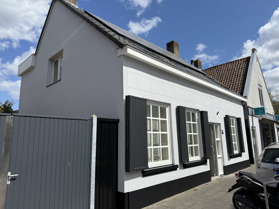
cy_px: 104
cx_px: 140
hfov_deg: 71.6
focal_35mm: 24
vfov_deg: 56.8
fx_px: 193
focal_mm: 6.76
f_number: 1.78
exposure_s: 1/7353
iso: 80
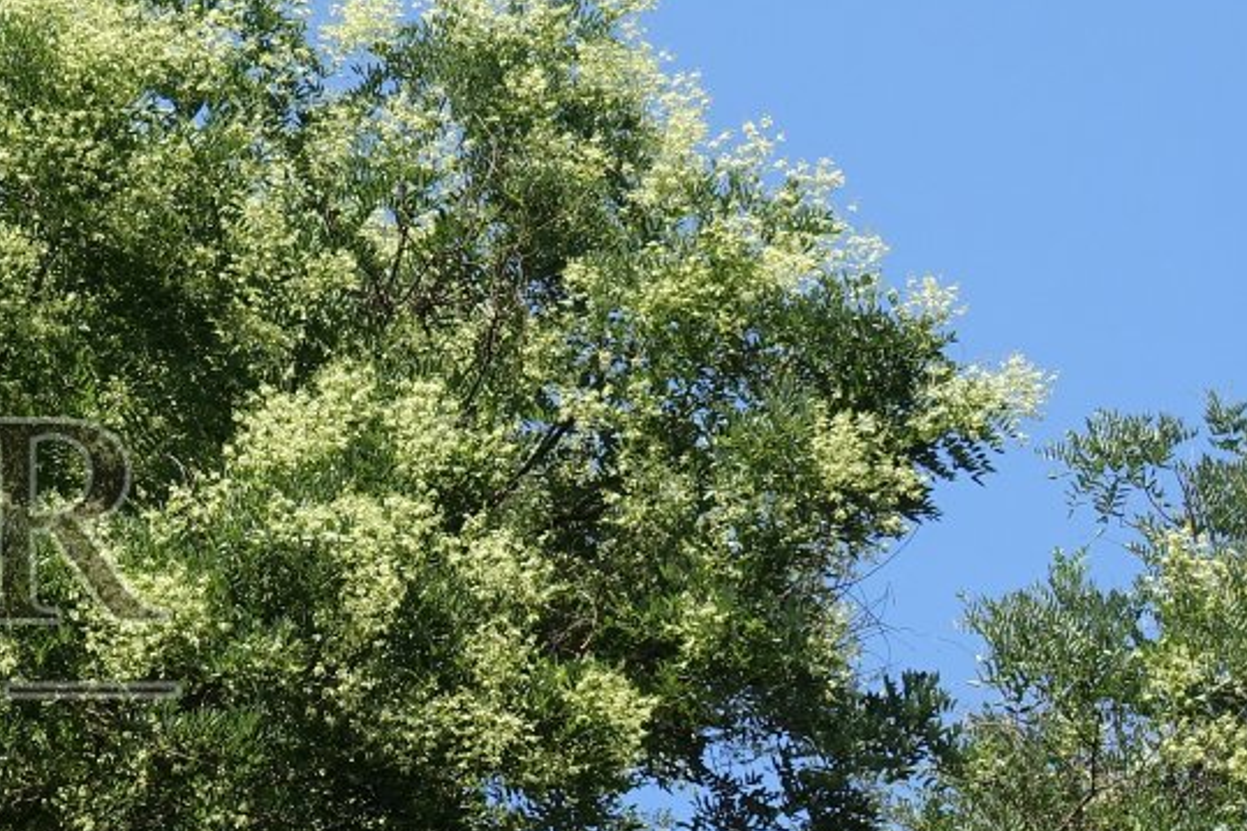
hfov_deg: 10.2
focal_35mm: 199
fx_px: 6891
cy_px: 578
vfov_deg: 6.9
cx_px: -211
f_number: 5.6
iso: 125
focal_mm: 24.47
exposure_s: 1/320
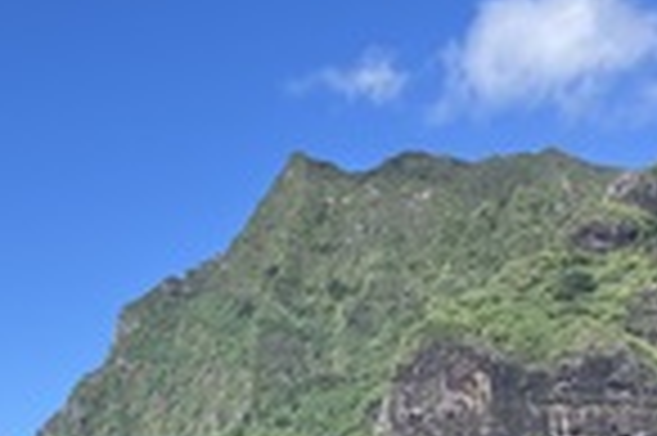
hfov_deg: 24.6
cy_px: 665
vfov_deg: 15.6
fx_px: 1458
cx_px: 58
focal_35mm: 80
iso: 32
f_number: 1.8
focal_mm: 3.99
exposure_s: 1/1389
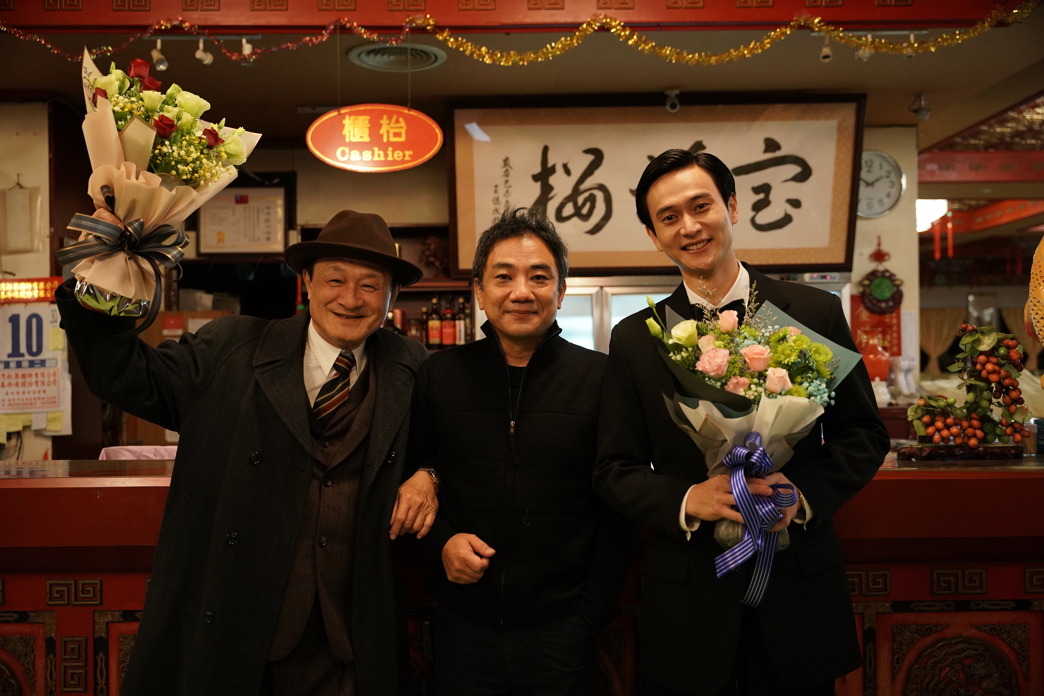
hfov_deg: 53.5
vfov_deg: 37.2
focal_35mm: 36
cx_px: 522
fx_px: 1035
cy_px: 348
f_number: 2.8
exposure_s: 1/125
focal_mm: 35.7
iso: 3200
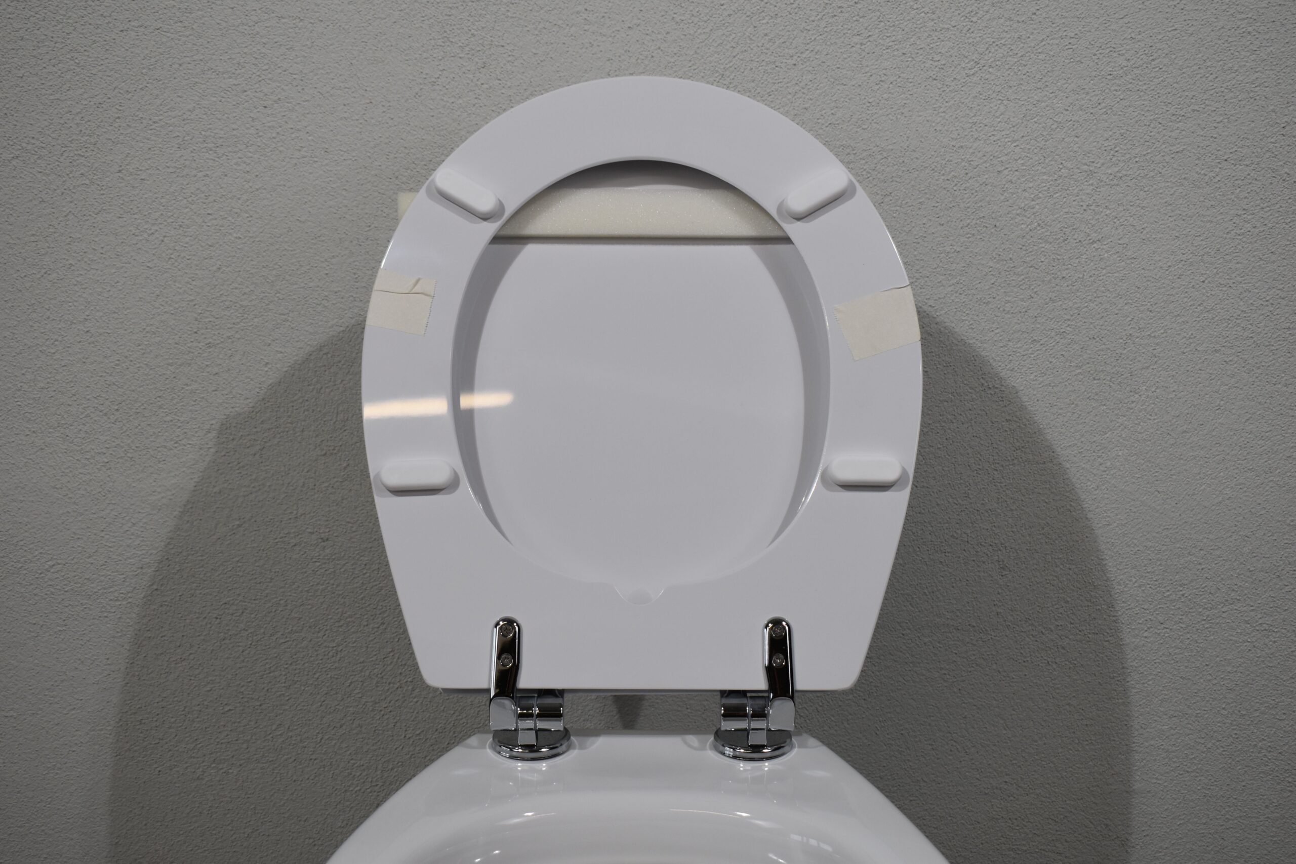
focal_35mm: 44
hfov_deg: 45.0
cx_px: 648
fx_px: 1566
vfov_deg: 30.9
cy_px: 432
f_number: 5.6
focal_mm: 29
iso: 200
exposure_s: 1/125
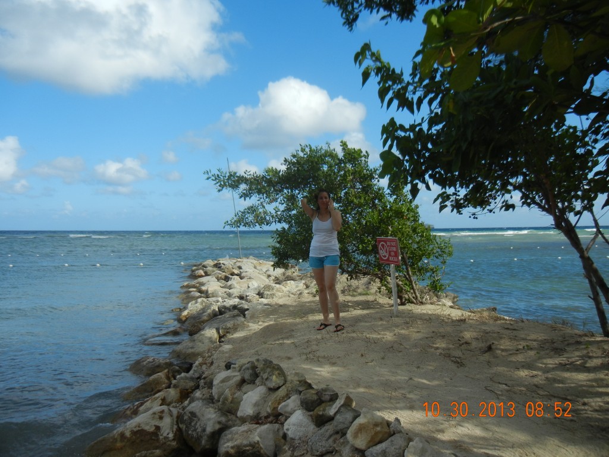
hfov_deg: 60.0
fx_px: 528
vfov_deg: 46.8
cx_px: 304
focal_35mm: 30
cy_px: 228
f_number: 7
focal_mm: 5.4
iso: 160
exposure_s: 1/420
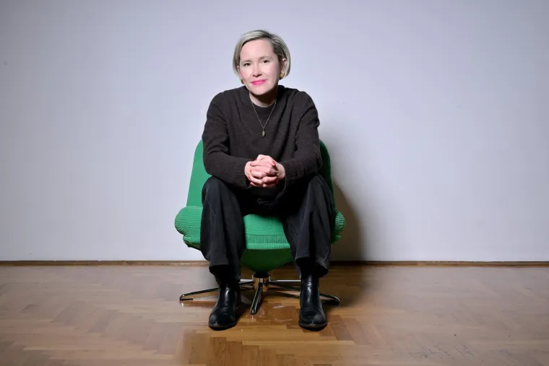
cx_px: 274
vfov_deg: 27.0
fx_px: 763
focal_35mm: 50
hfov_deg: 39.6
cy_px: 183
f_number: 5
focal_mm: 50
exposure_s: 1/160
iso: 200
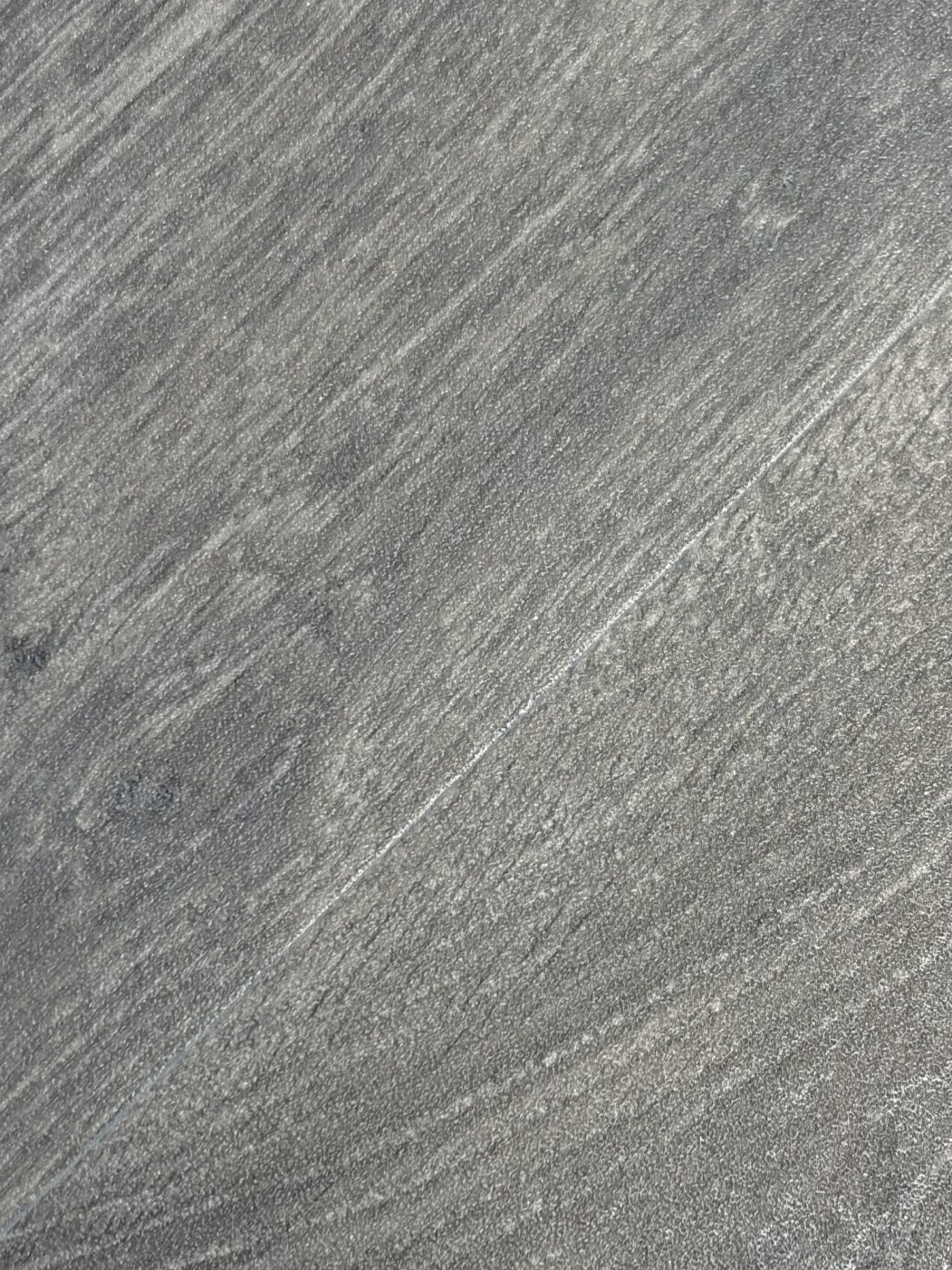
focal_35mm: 95
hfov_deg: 15.5
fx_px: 3483
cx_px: 662
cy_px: 735
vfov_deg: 20.6
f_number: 1.6
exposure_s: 1/50
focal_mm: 5.96
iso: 25
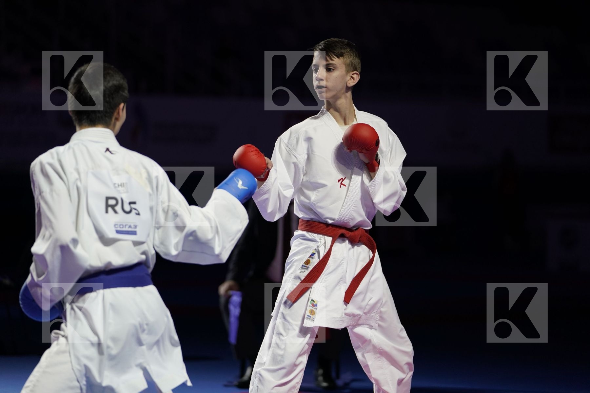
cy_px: 196
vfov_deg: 9.9
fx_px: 2261
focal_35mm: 138
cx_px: 295
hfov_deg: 14.9
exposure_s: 1/1000
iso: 1250
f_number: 2.8
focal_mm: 138
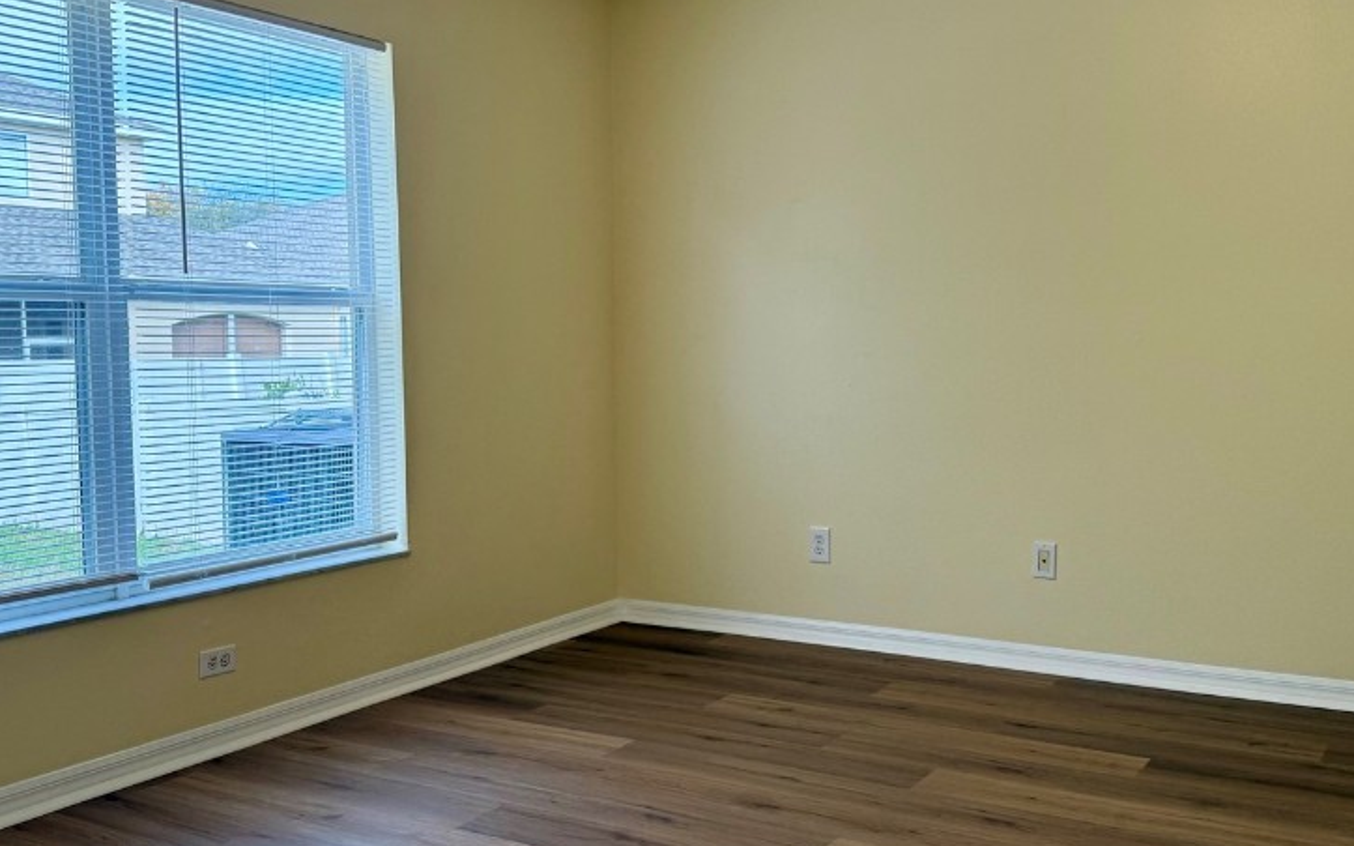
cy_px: 389
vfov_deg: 35.3
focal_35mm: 36
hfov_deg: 54.0
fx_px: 1328
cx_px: 686
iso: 100
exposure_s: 1/504
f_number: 1.78
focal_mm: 6.76
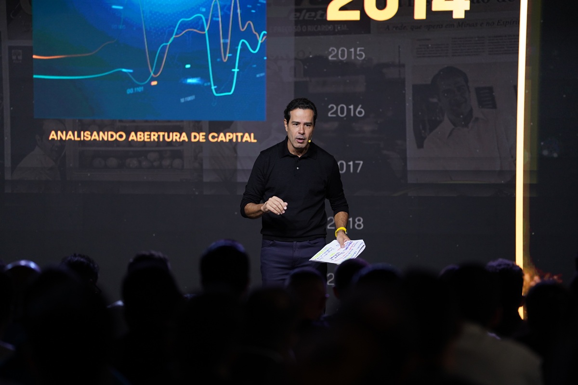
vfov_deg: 6.9
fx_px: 3211
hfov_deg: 10.3
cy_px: 192
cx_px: 289
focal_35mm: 200
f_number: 2.8
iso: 1250
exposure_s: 1/320
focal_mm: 200
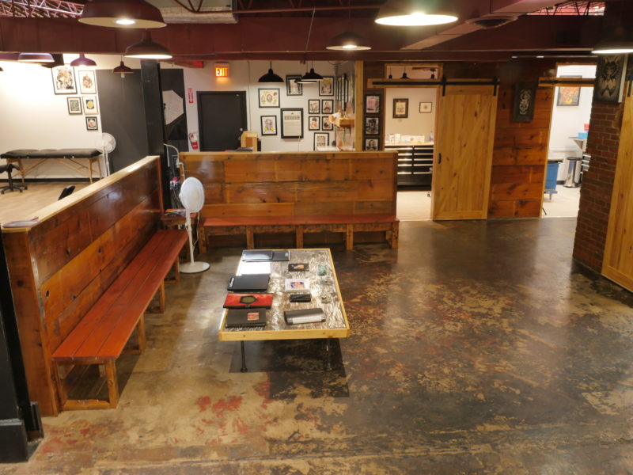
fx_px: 512
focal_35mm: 28
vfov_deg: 49.7
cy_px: 238
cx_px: 316
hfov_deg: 63.4
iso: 200
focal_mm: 14
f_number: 7.1
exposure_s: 1/3.2
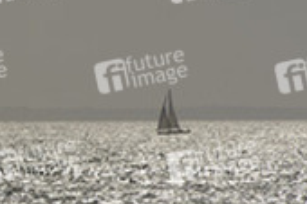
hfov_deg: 2.6
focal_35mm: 797
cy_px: 117
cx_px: -15
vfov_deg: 1.7
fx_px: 6790
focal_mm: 200
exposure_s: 1/1600
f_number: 10
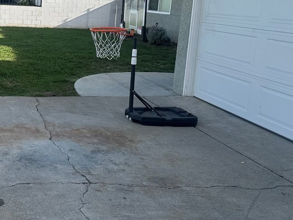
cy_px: 57
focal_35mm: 47
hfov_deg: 36.8
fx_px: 398
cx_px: 8
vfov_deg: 30.4
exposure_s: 1/3058
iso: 80
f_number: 1.78
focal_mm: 6.86
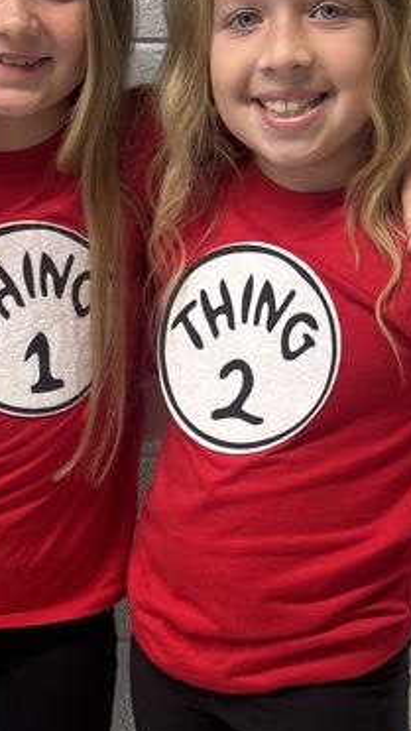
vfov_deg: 29.1
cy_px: 491
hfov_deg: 16.7
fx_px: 1396
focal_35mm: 72
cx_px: 104
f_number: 1.78
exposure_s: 1/60
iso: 160
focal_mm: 6.76
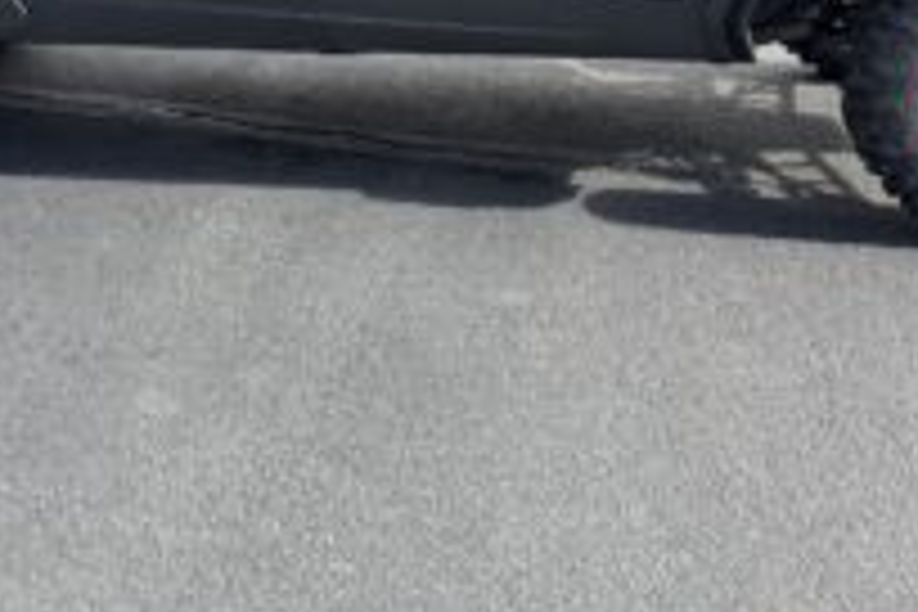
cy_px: -27
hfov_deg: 40.1
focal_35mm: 49
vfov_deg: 25.8
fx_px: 1249
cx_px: 356
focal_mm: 6.76
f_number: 1.78
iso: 80
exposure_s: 1/1156
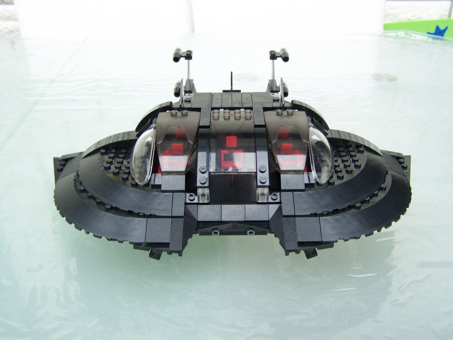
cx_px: 226
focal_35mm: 38
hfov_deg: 49.0
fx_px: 497
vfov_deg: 37.7
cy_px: 170
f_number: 2.8
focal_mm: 6.3
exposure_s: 1/60
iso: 64
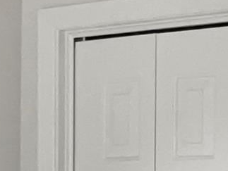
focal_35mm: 183
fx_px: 1207
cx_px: 145
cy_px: 464
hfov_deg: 10.8
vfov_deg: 7.4
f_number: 1.8
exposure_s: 1/122
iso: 25
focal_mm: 3
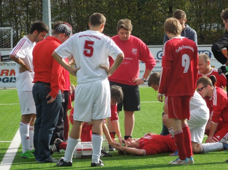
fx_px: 1685
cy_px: 94
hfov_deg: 7.7
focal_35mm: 256
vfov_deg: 5.8
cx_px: 132
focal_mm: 38.6
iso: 100
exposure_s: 1/320
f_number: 5.1
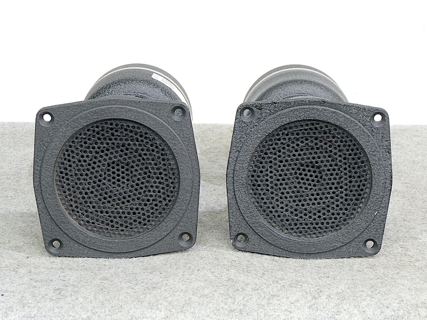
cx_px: 214
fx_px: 1665
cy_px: 160
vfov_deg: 11.0
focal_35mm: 135
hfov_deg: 14.6
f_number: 5.3
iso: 200
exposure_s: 1/5
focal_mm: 24.2
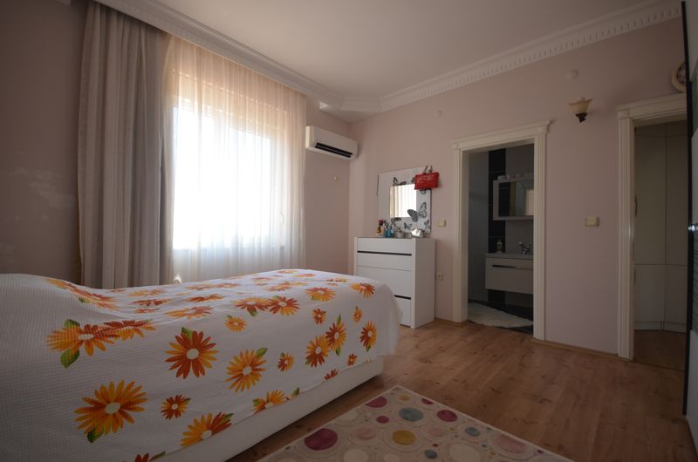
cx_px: 349
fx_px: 319
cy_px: 231
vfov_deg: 71.8
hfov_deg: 95.1
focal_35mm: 16
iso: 200
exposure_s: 1/80
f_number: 4.2
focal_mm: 11
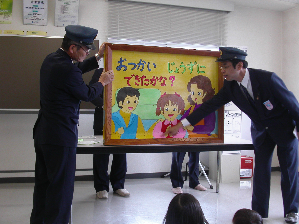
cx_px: 150
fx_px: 328
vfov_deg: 37.7
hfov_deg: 49.0
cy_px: 112
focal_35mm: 38
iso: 100
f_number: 2.8
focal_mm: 7.8
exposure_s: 1/45
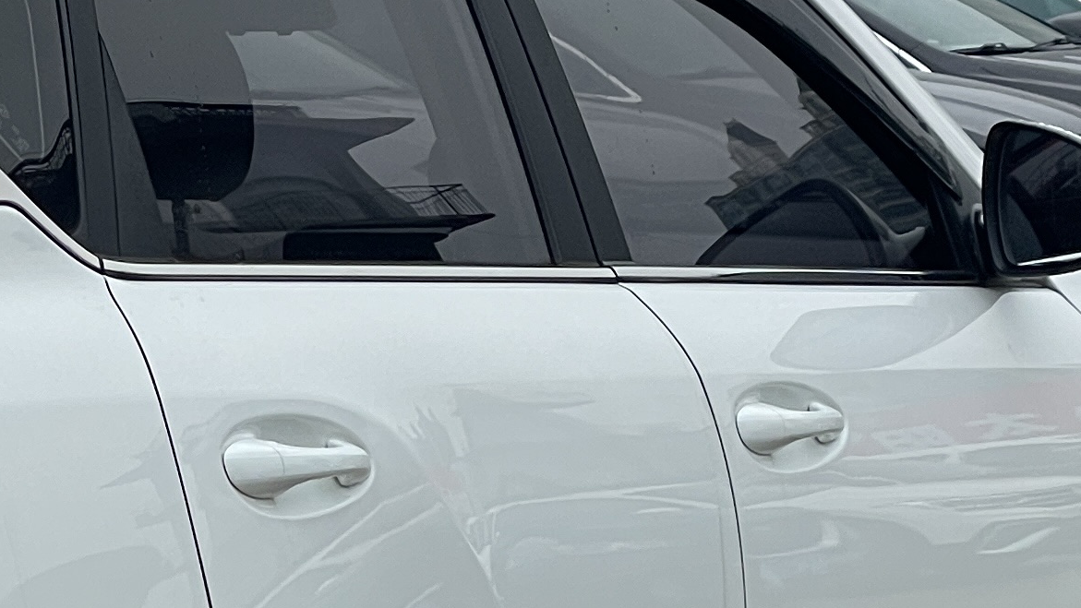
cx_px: -239
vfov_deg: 6.2
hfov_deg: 10.8
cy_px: 612
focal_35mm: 195
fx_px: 5590
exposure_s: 1/571
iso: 25
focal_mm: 6
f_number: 2
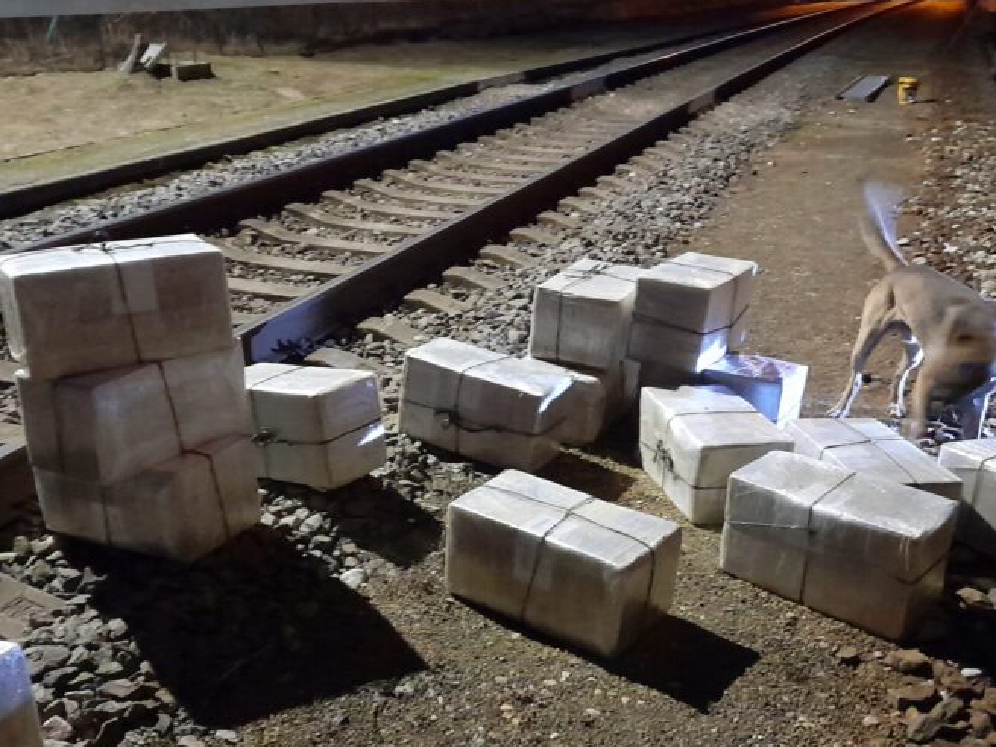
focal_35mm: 39
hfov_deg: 47.8
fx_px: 1122
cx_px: 460
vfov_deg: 36.6
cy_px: 472
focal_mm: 4.6
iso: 1000
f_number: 2
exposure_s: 1/10
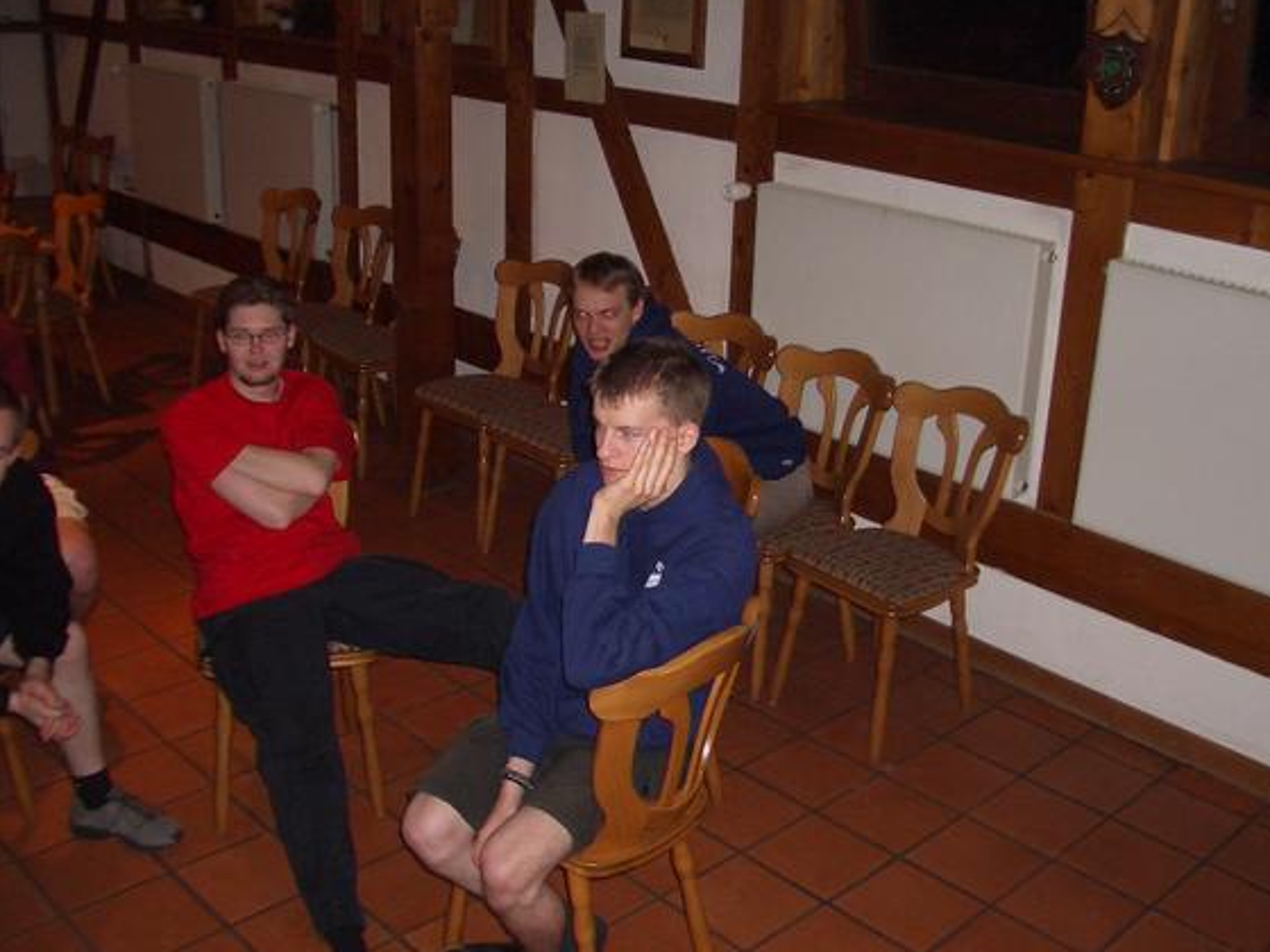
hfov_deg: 46.8
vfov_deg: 35.9
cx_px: 687
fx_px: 1468
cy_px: 517
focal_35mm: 40
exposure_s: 1/40
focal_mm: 5.8
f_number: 2.6
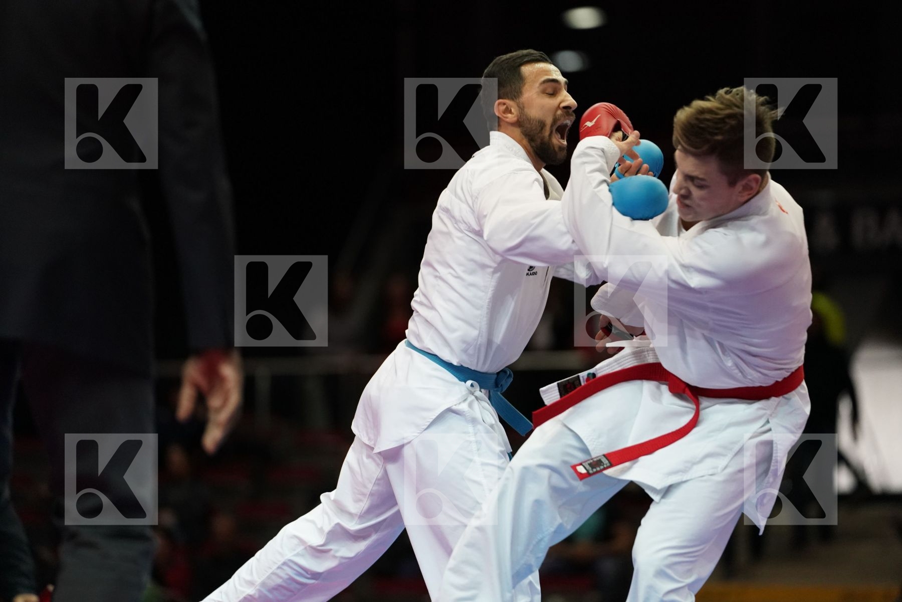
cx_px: 451
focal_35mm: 200
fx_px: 5011
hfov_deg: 10.3
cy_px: 301
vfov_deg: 6.9
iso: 4000
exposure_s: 1/1000
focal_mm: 200
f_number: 2.8
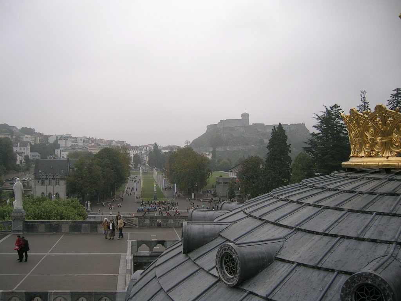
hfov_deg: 52.6
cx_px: 200
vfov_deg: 40.7
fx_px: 405
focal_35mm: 35
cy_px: 150
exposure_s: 1/177
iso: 50
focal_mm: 5.4
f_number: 2.8
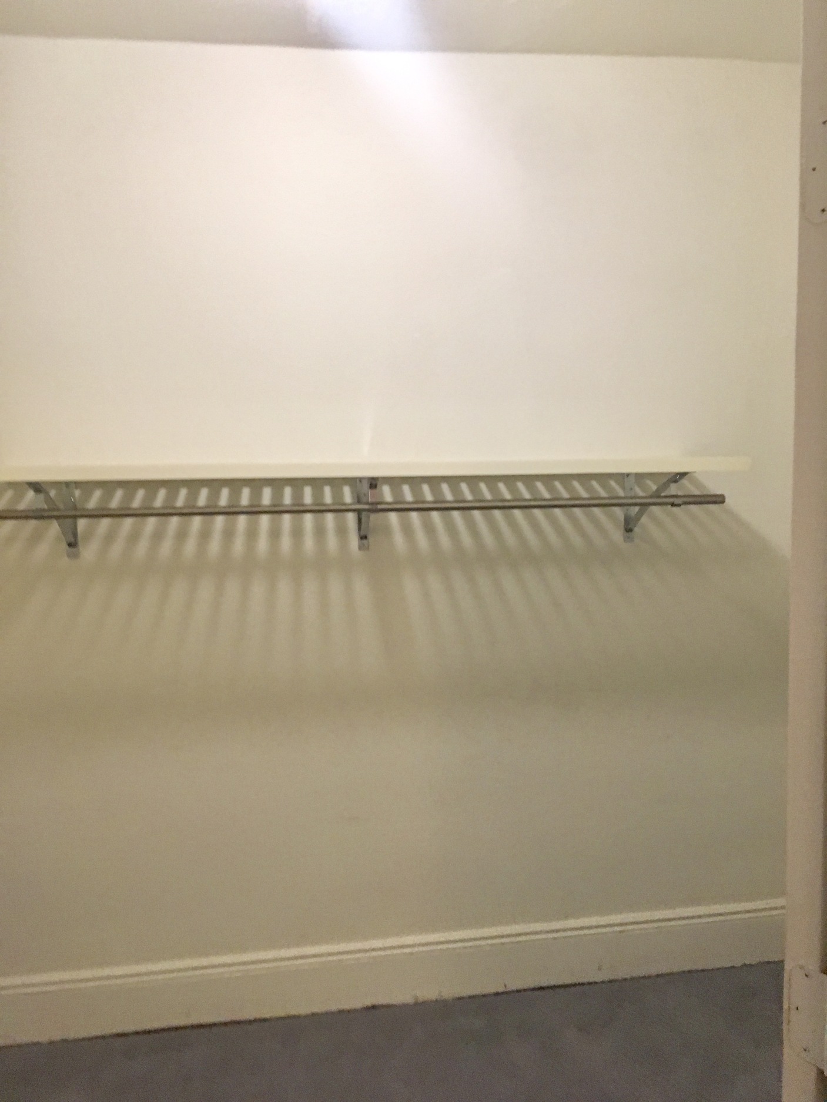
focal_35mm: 29
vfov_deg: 61.7
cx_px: 414
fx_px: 924
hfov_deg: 48.2
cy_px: 551
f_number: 2.2
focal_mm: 4.15
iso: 125
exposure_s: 1/30
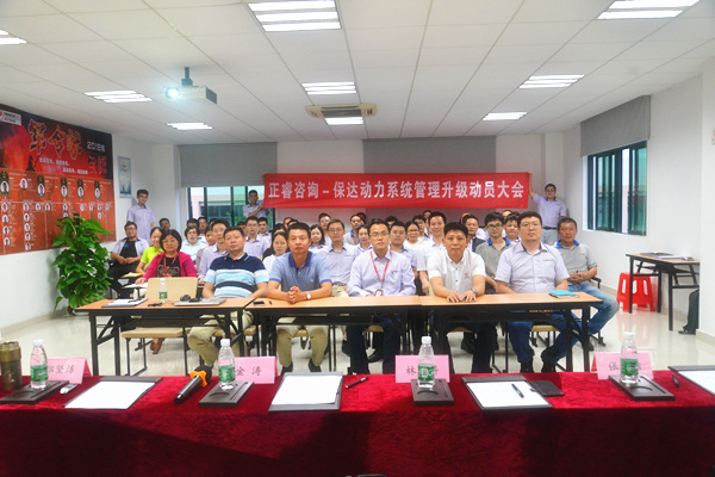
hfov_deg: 63.7
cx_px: 358
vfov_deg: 45.0
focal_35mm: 29
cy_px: 238
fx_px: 576
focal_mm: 29
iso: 2000
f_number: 5.6
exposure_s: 1/125
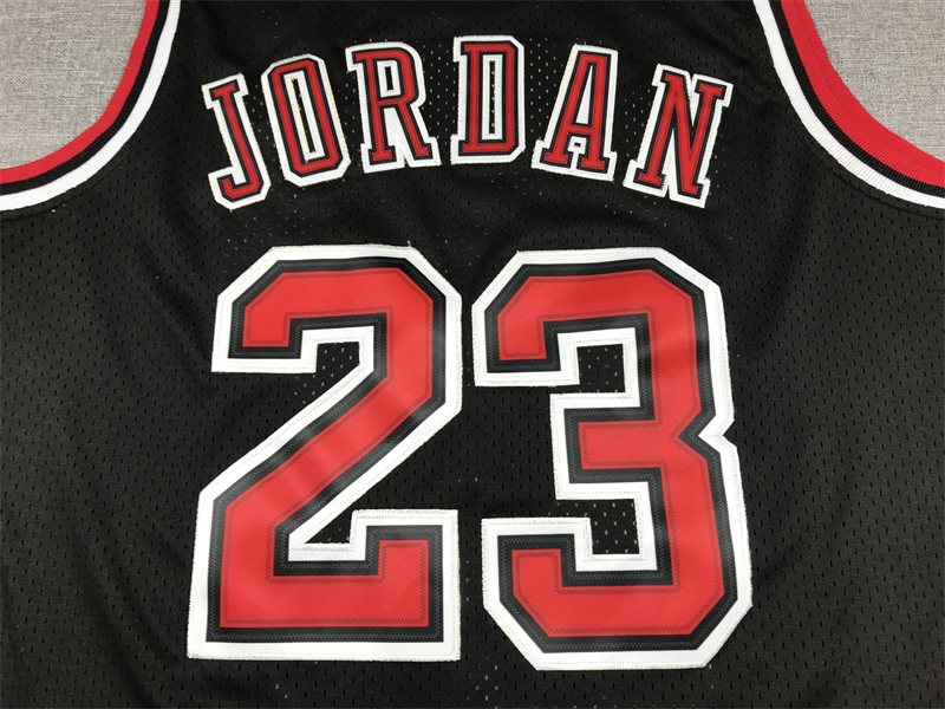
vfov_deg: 49.7
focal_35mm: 28
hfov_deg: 63.4
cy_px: 354
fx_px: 764
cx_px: 472
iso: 25
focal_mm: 3.99
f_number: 1.8
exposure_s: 1/50
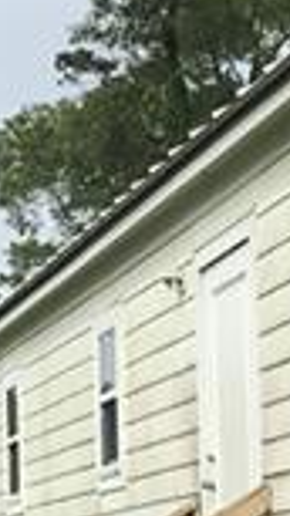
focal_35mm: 153
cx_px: 88
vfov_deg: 13.7
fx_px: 2093
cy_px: 597
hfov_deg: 7.9
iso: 20
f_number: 1.8
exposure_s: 1/2660
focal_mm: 3.99
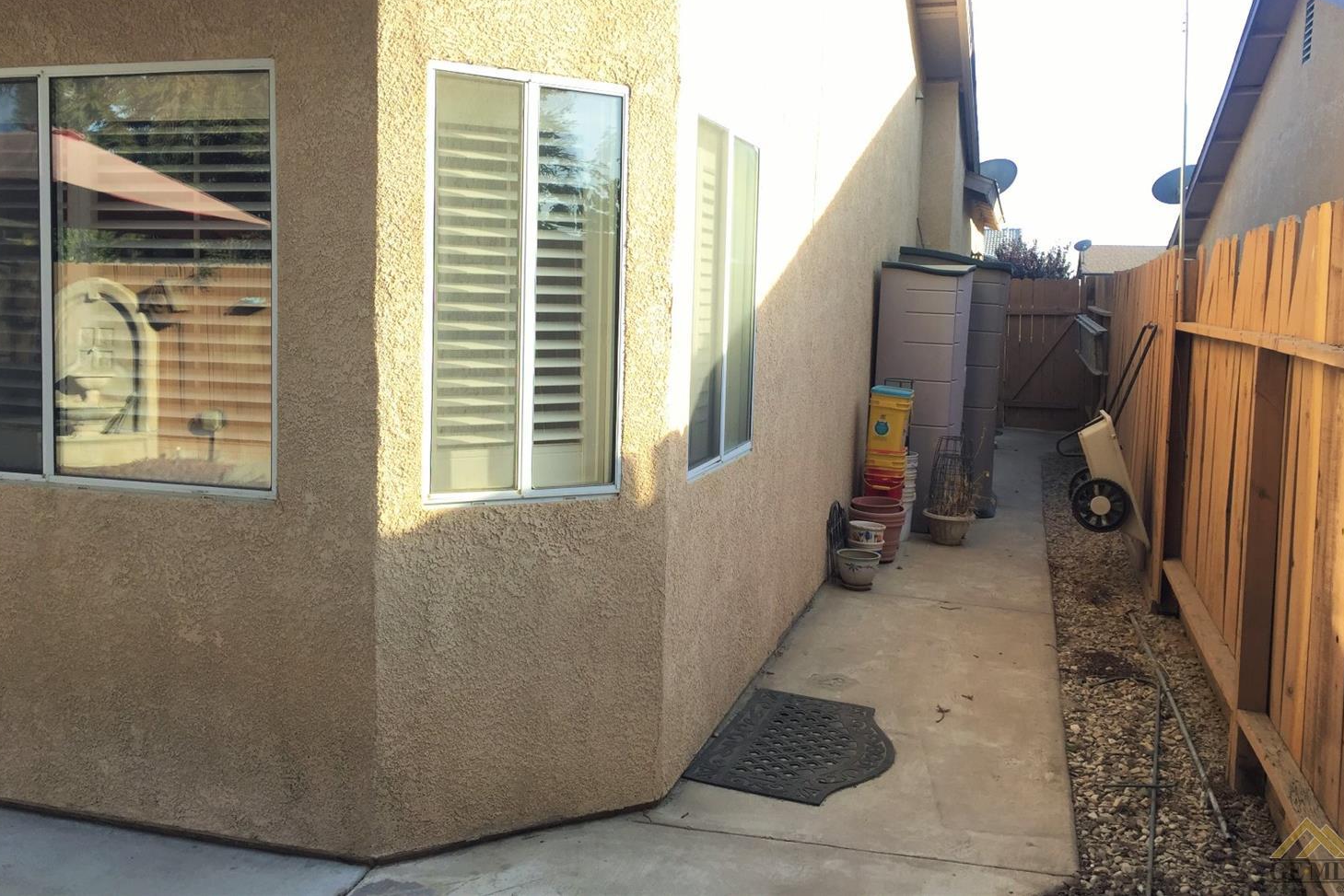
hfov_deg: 60.3
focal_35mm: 31
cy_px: 379
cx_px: 678
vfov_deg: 42.2
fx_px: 1157
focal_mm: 4.15
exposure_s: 1/304
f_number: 2.2
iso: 32
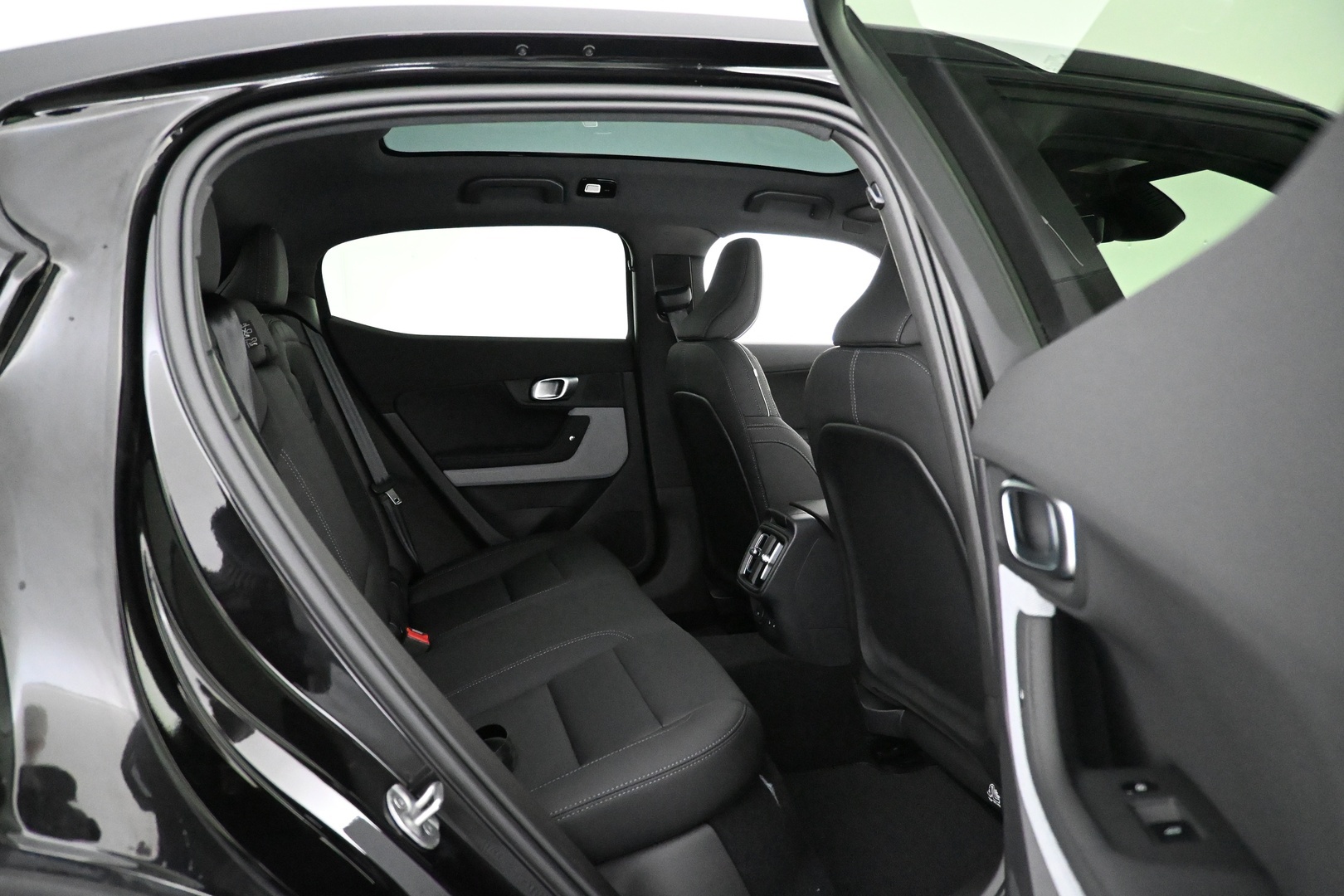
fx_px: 896
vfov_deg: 53.1
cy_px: 448
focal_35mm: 24
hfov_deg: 73.7
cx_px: 672
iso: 11400
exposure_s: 1/60
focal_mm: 16
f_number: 3.5
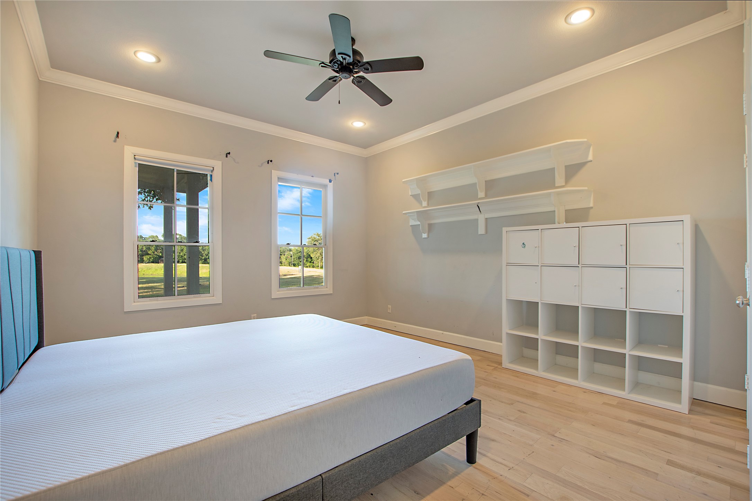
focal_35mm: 15
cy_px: 250
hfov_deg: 100.4
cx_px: 376
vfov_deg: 77.3
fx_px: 313
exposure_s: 1/80
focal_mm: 10
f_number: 5.6
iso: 100
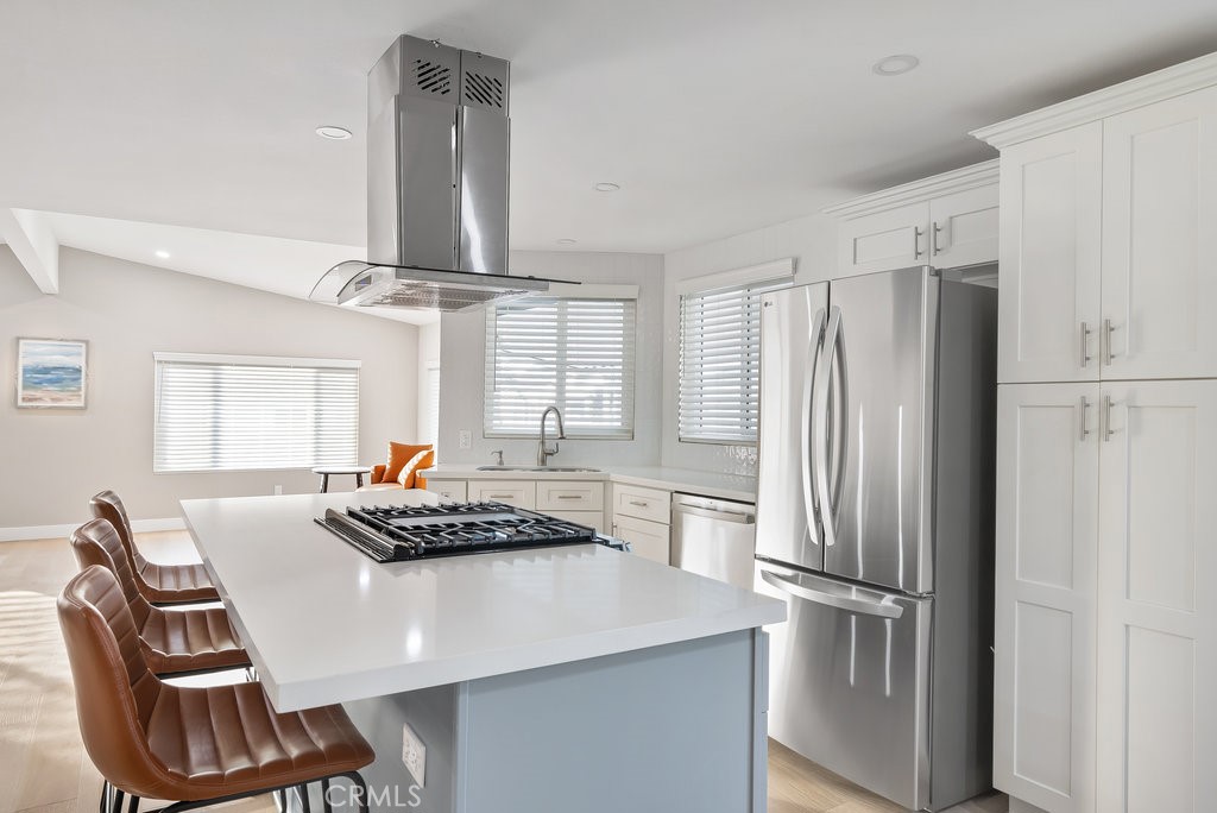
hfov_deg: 78.5
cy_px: 406
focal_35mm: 22
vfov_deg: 57.3
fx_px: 744
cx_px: 608
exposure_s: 1/6
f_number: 8
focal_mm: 22
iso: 320
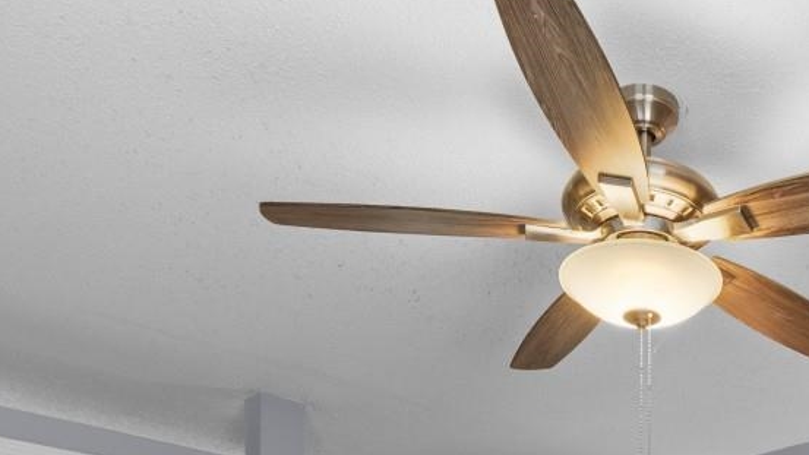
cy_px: 756
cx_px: 727
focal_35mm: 46
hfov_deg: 41.1
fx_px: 987
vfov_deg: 20.5
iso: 100
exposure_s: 1/4
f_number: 4.5
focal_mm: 10
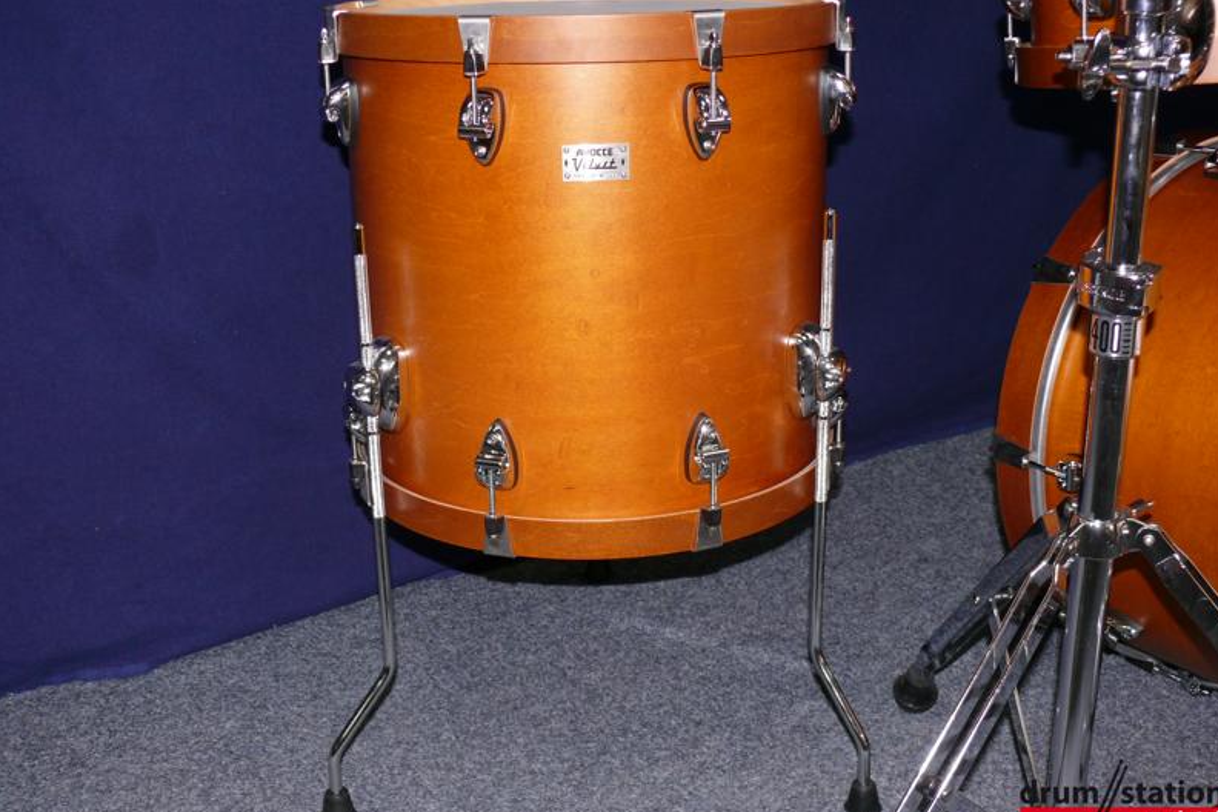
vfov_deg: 31.9
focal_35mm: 42
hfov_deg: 46.4
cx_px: 612
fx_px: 1421
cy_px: 386
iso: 100
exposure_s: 1/30
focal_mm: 8.1
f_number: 2.8
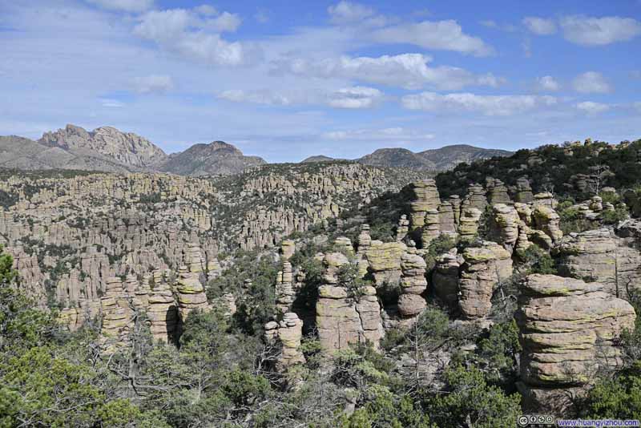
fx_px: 659
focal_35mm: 37
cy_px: 214
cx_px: 320
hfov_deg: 51.9
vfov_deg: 36.0
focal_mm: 37
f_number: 5
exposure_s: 1/2000
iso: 100
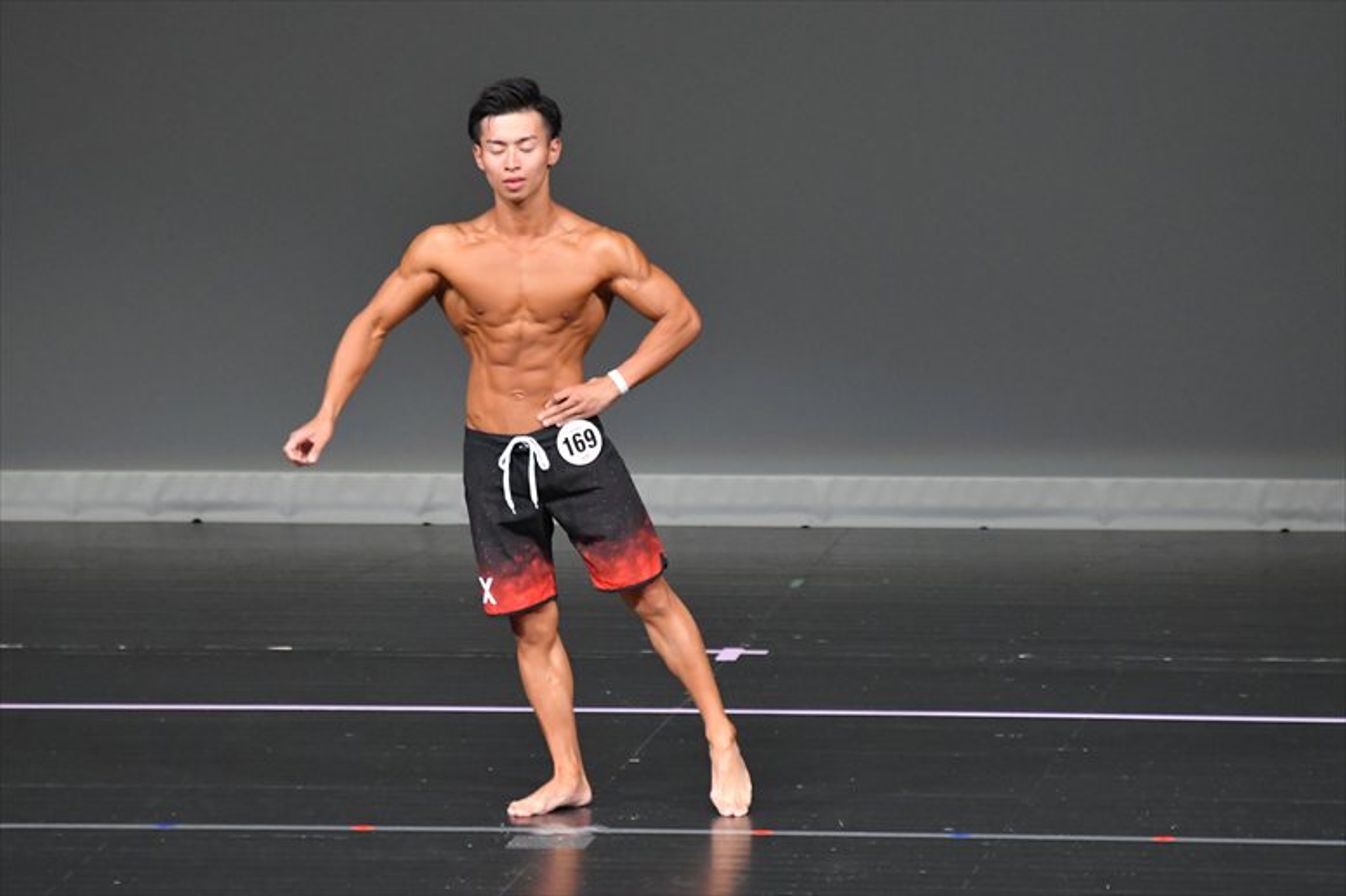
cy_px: 448
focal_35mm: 375
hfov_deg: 5.5
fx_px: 14014
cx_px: 673
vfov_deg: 3.7
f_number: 5.6
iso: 5000
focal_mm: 250
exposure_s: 1/400
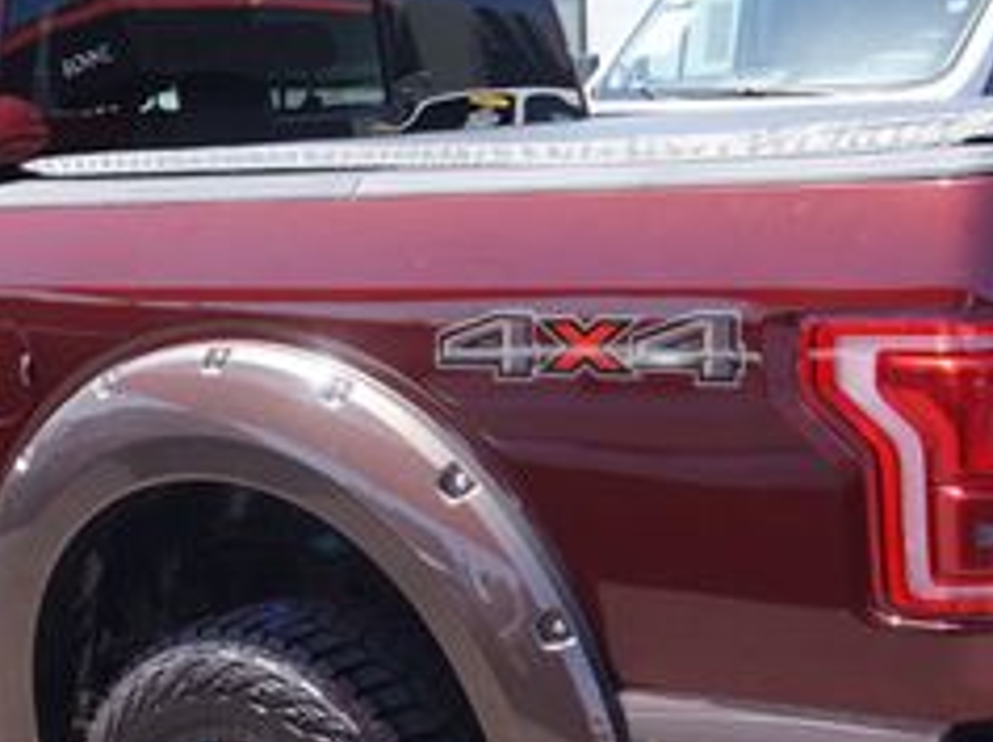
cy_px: 490
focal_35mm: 78
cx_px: 331
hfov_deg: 24.9
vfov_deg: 18.8
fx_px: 2234
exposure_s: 1/100
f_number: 8
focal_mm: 20
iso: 100
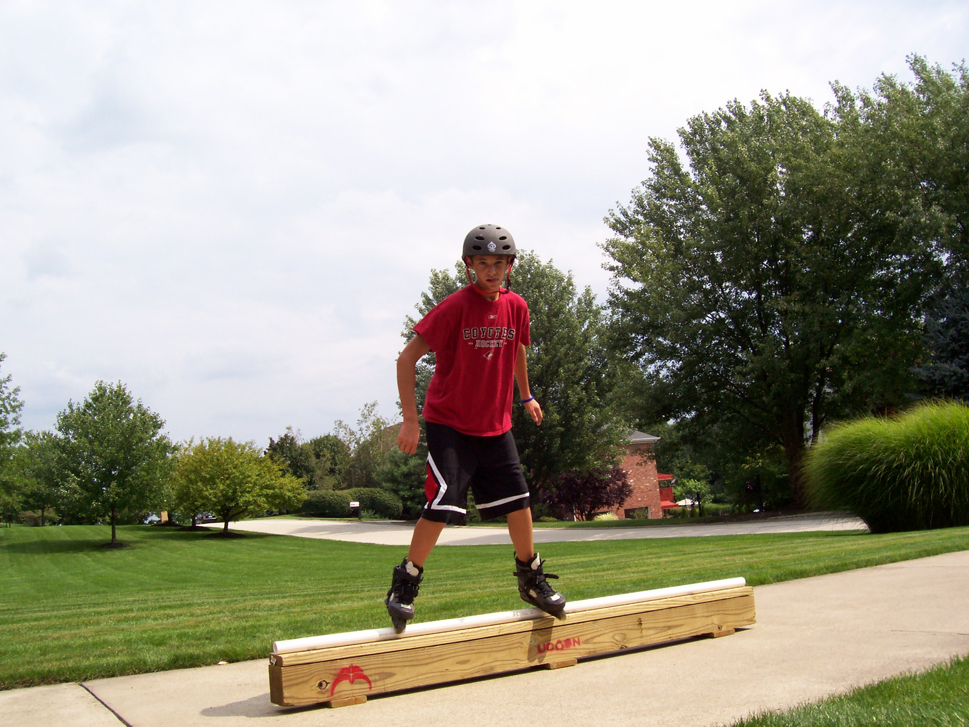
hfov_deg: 54.0
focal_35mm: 34
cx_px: 484
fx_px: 952
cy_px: 364
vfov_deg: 41.8
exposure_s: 1/456
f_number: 5.1
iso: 80
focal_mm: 5.6
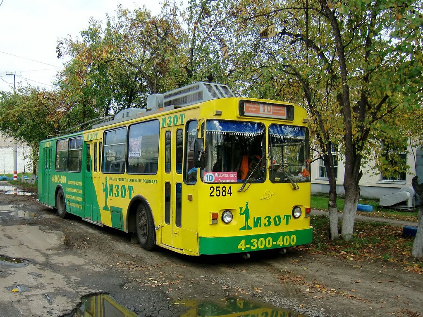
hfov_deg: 71.6
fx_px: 293
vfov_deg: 56.8
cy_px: 158
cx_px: 212
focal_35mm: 24
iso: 64
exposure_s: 1/320
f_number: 3.2
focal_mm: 4.3
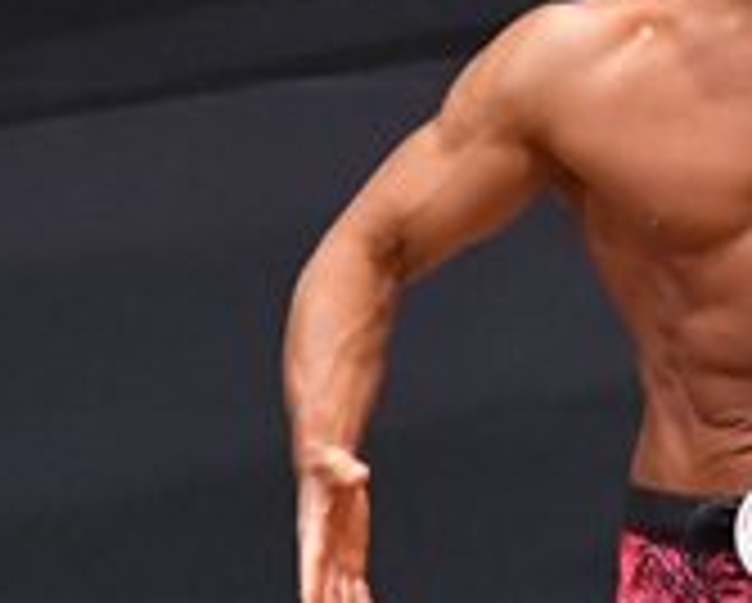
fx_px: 29034
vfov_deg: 1.2
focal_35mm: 1303
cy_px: 558
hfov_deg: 1.5
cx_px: 817
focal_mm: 200
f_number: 5.6
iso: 6400
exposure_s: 1/400
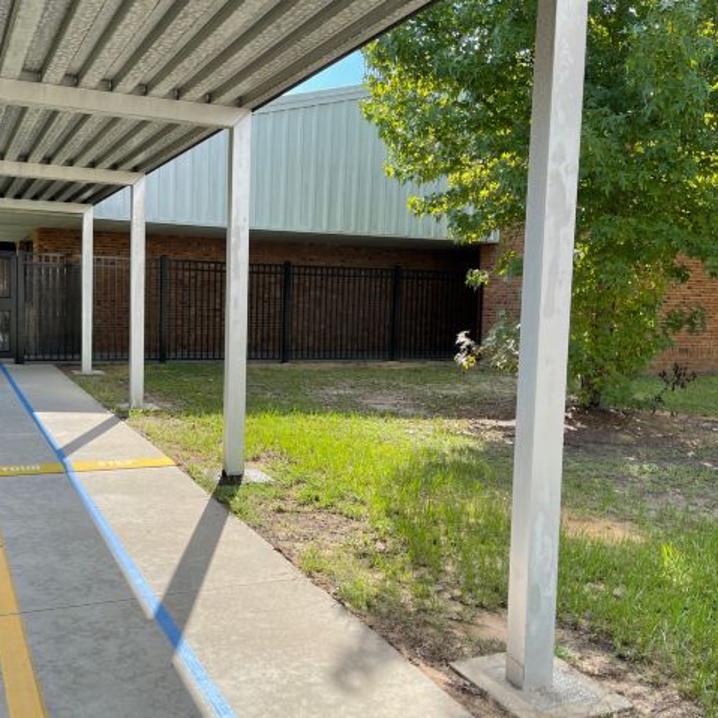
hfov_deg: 50.1
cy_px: 349
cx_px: 233
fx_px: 751
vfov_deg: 51.1
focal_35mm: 32
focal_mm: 5.1
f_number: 1.6
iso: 32
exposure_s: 1/923
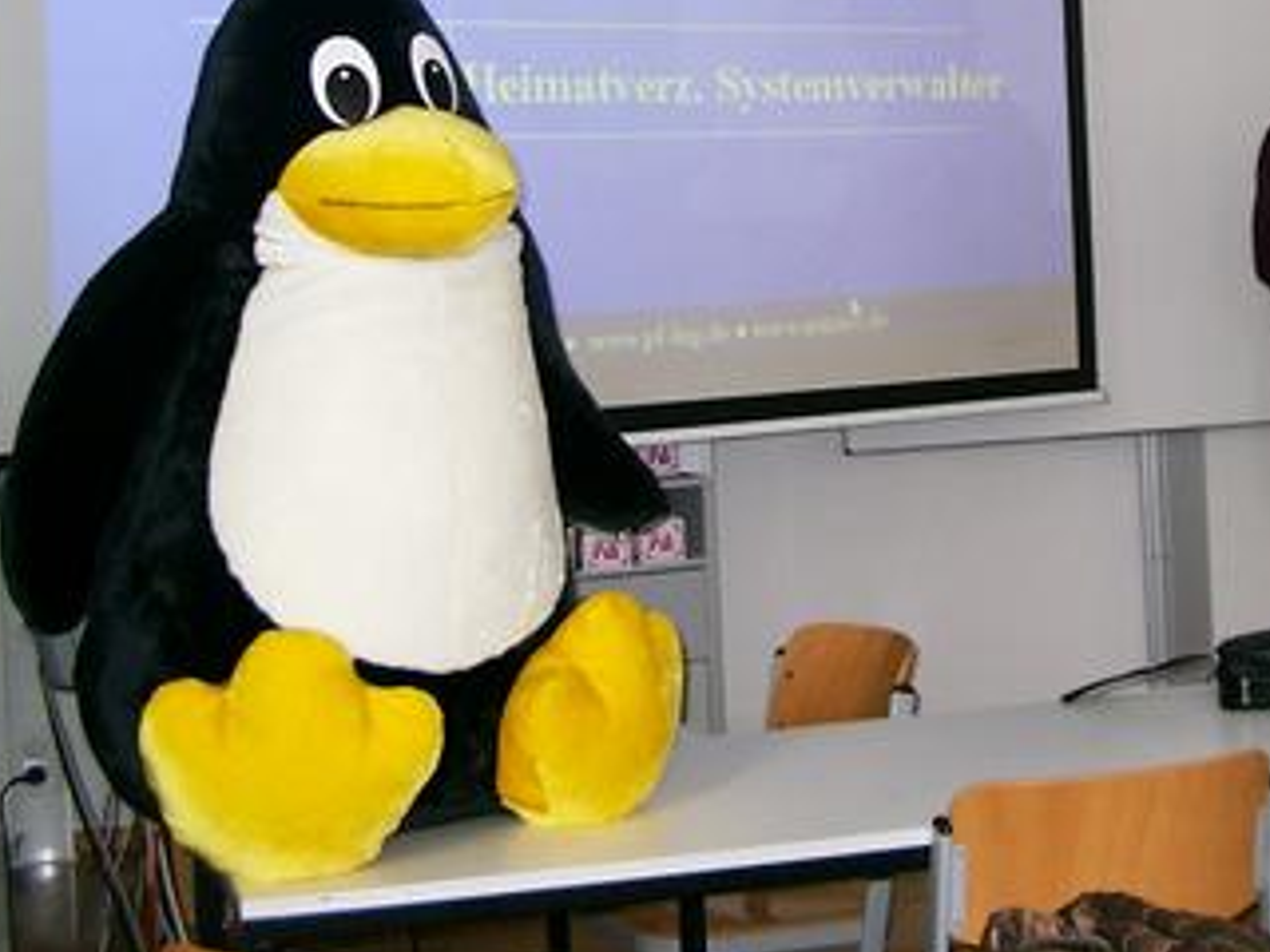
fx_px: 2715
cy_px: 83
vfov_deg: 19.5
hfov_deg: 26.0
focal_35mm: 74
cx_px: 952
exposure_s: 1/60
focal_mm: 7.6
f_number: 2.6
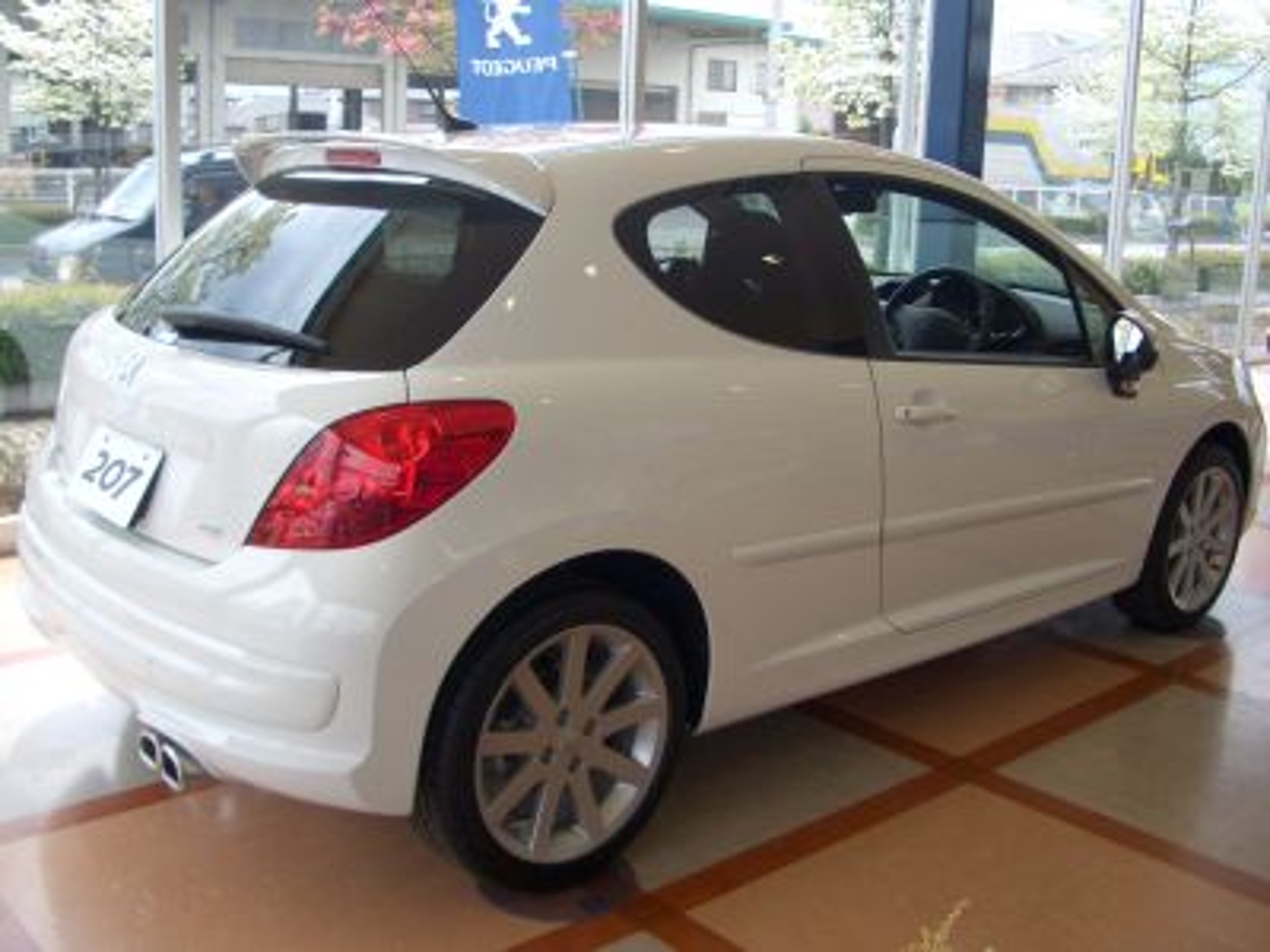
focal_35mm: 35
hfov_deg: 52.6
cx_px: 635
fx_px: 1284
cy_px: 476
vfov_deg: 40.7
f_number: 2.6
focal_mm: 5.8
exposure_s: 1/250
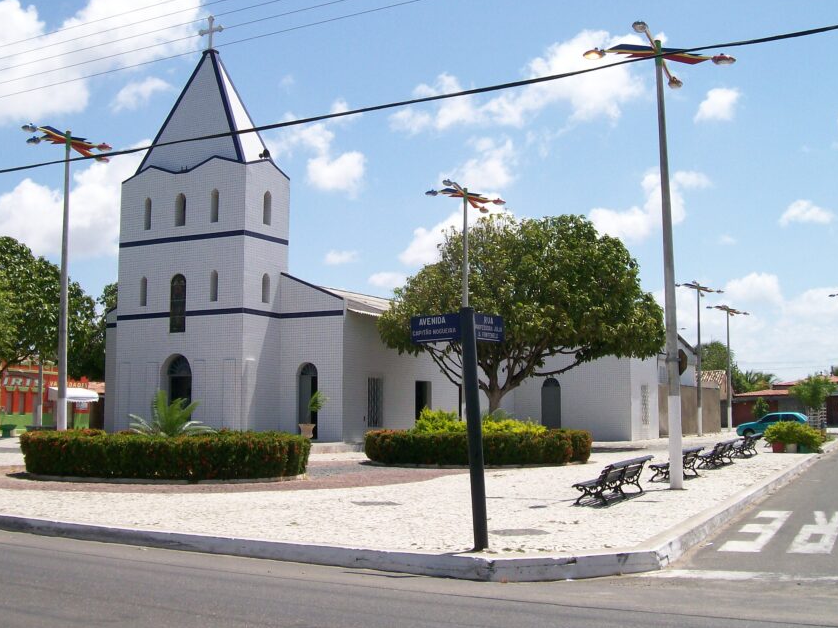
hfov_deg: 42.9
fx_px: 1065
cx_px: 378
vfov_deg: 32.8
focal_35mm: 44
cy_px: 262
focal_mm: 6
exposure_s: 1/826
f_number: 2.7
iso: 80
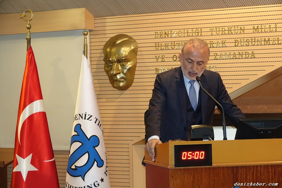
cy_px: 94
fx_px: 760
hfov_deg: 21.0
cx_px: 141
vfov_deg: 14.1
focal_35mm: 97
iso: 1250
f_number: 3.5
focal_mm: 35.68
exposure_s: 1/60
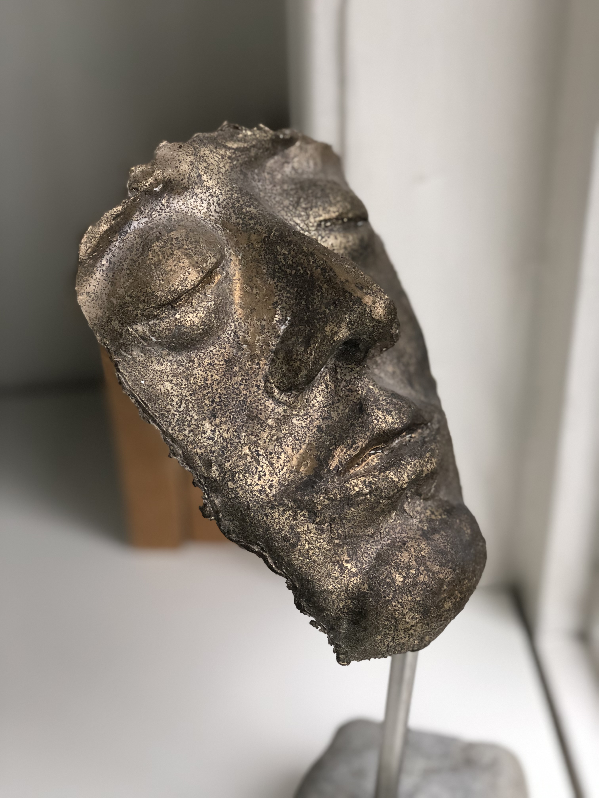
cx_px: 300
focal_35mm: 57
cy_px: 399
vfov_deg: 33.8
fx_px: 1315
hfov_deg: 25.7
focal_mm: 6.6
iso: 80
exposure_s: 1/30
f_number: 2.8
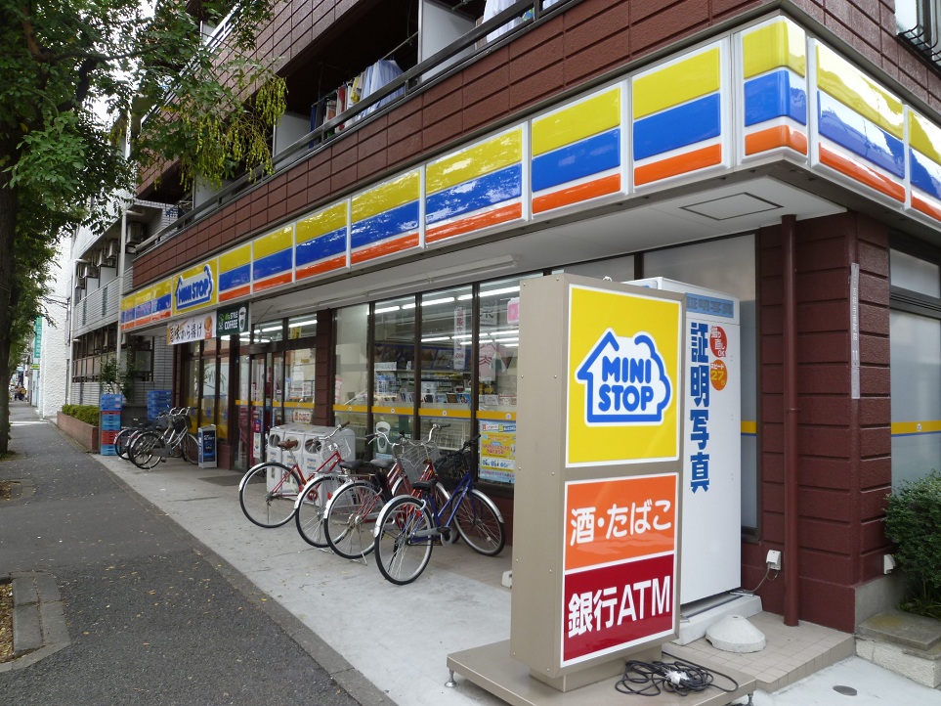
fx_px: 680
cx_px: 470
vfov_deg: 54.9
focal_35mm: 25
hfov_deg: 69.4
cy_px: 353
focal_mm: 4.5
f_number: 2.8
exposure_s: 1/100
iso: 80
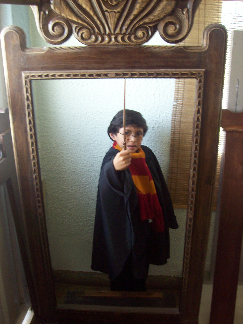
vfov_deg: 51.4
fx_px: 337
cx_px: 122
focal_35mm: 36
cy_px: 162
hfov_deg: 39.6
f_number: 2.7
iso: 160
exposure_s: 1/14.1
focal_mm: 6
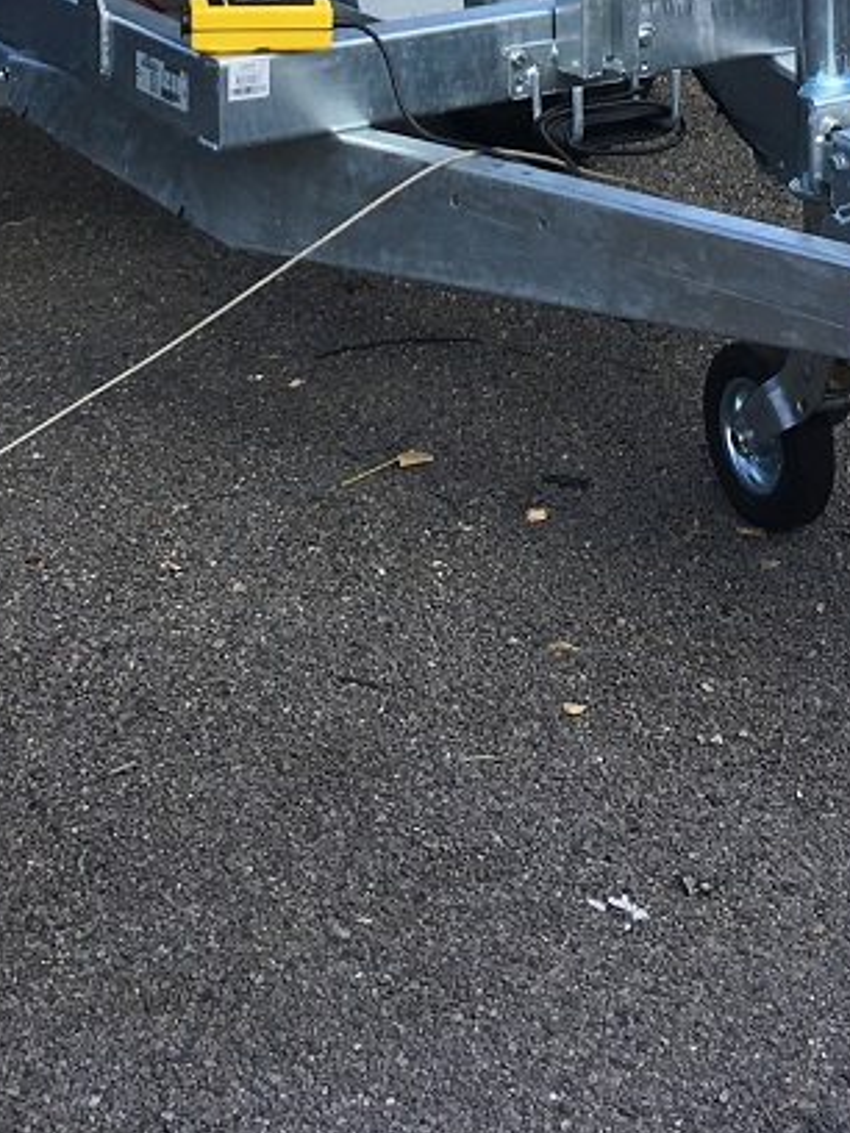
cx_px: 300
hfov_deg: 16.4
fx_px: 2947
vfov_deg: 19.1
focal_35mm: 90
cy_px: -558
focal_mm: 4.15
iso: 25
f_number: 2.2
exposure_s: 1/986
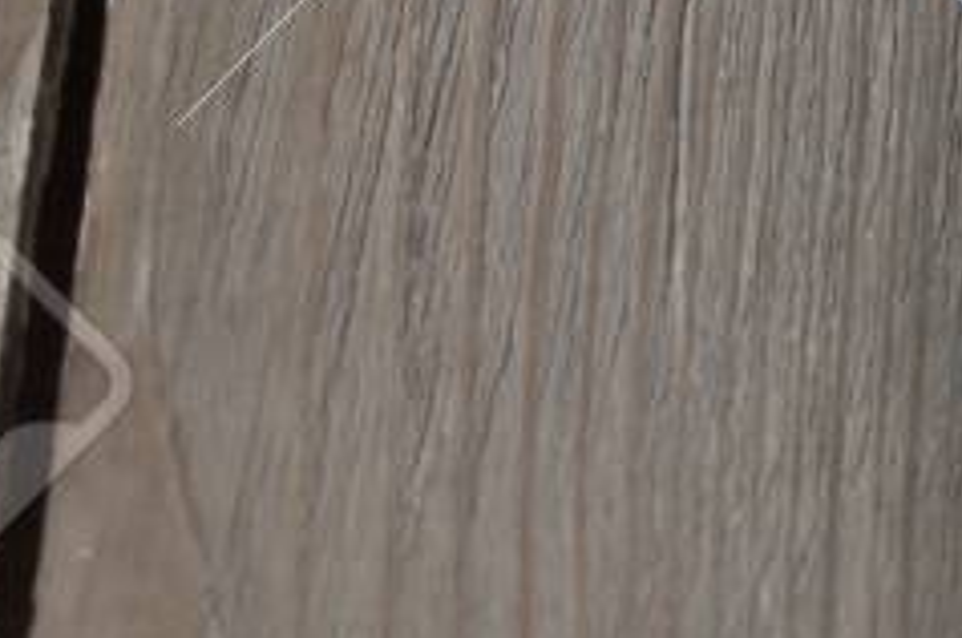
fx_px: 10941
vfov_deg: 3.2
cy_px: -1821
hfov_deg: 5.0
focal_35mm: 410
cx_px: 1233
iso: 100
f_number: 10
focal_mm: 50
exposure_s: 1/1.67
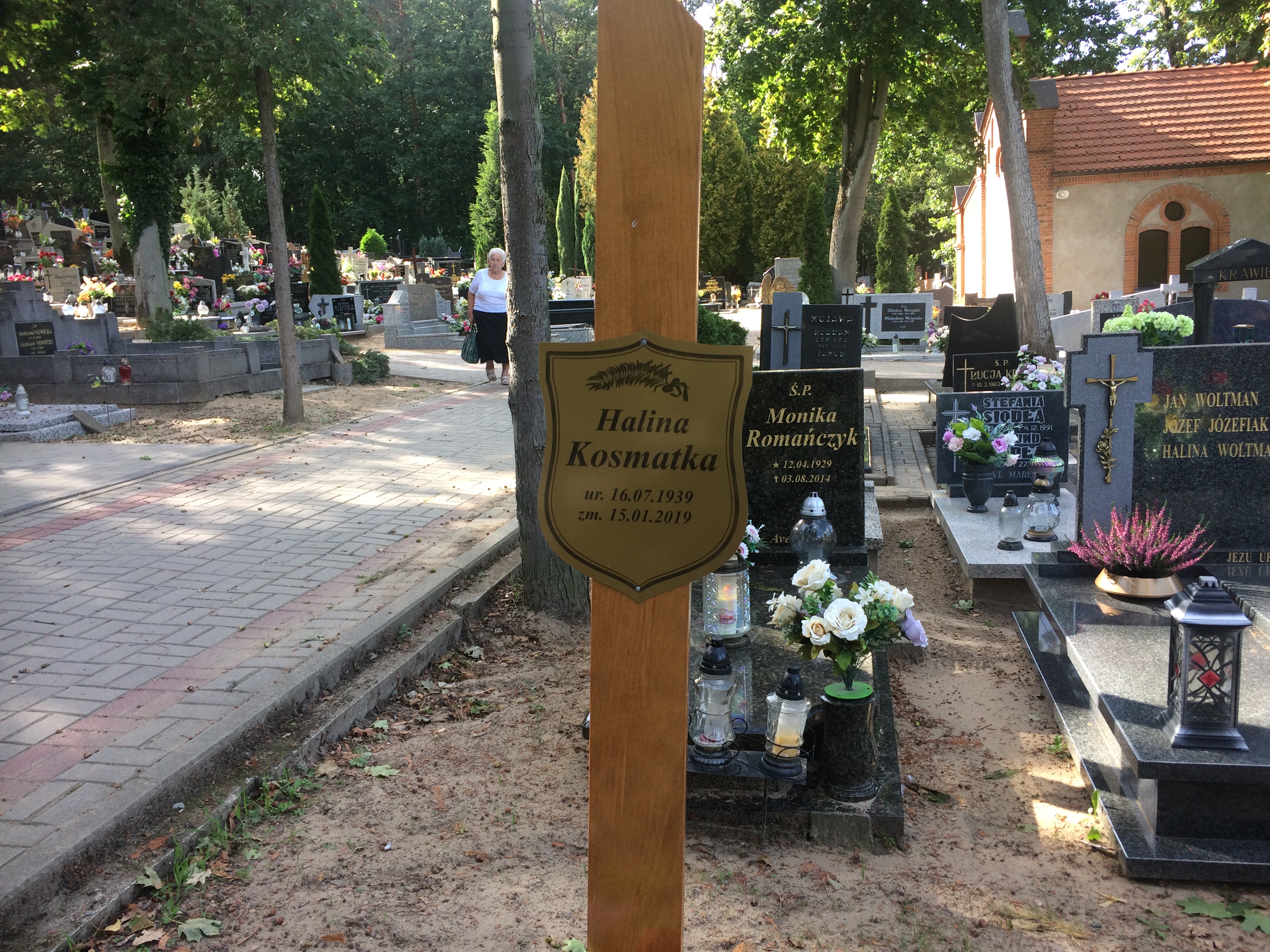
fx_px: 1064
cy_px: 476
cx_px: 635
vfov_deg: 48.2
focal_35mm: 29
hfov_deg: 61.7
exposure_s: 1/161
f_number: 2.2
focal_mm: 4.15
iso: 32
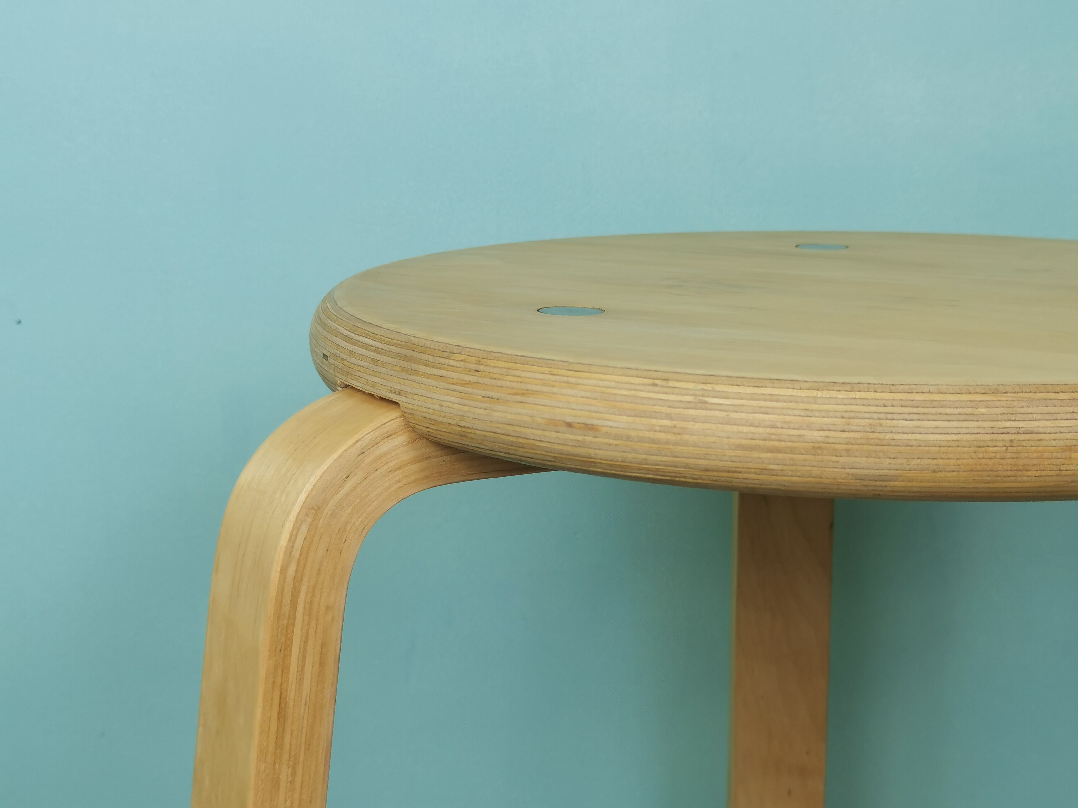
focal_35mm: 61
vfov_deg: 24.0
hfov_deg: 31.7
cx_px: 539
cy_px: 404
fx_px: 1900
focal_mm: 5.58
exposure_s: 1/100
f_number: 1.8
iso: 50
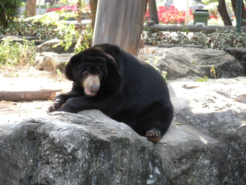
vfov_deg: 12.2
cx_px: 123
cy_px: 92
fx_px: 860
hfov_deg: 16.3
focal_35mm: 121
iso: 400
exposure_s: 1/82.7
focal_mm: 21.2
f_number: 5.3
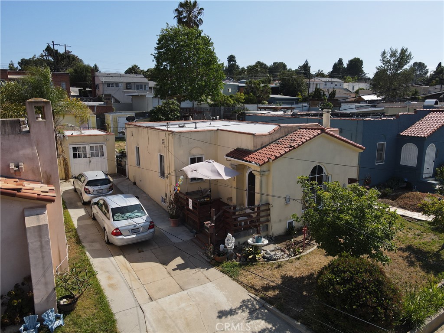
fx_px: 308
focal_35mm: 24
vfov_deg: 56.8
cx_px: 222
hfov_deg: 71.6
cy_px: 166
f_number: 2.8
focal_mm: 4.5
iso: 100
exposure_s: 1/800
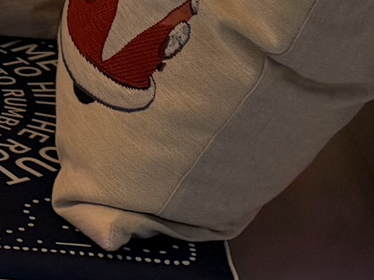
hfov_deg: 9.2
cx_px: -541
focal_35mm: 191
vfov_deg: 7.0
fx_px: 2063
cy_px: -532
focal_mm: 6.76
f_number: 1.78
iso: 125
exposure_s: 1/100
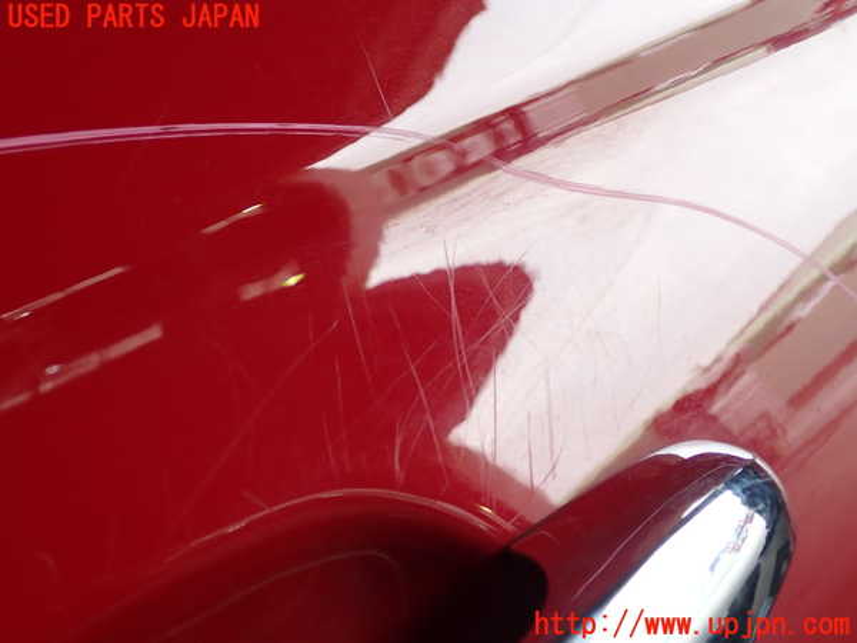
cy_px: 322
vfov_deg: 37.7
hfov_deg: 49.0
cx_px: 428
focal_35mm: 38
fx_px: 941
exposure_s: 1/80
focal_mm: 6.83
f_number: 2.7
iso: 100
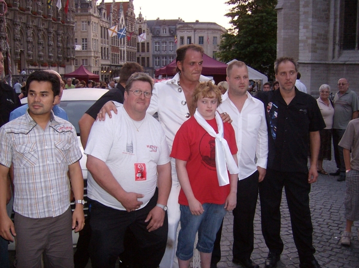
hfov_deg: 51.5
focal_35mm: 36
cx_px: 180
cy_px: 134
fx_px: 372
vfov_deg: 39.5
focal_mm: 6
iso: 200
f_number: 2.8
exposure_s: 1/60
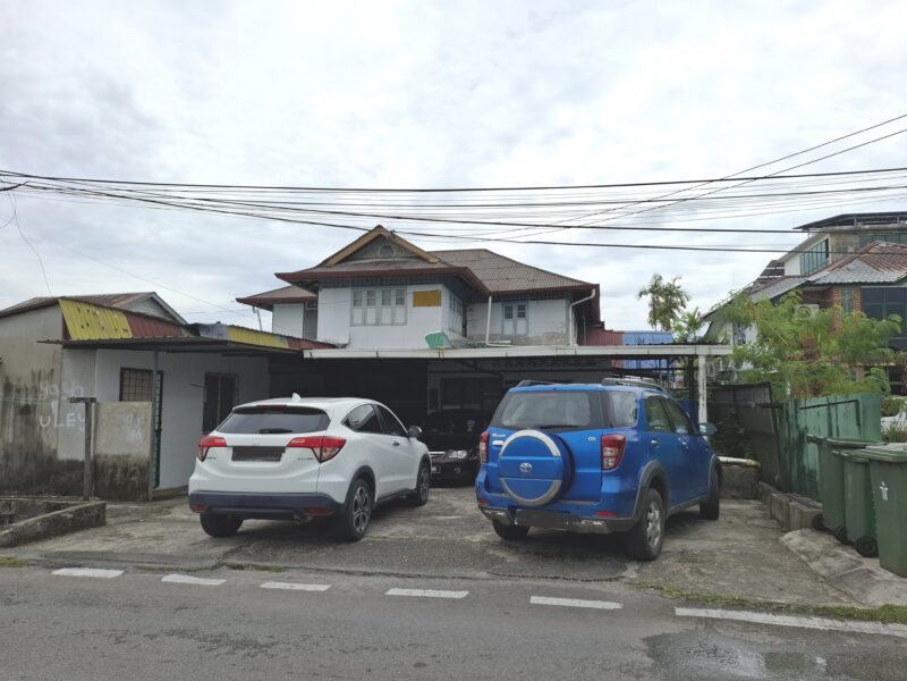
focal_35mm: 23
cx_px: 454
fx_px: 603
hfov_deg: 73.9
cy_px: 340
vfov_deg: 58.9
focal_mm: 5.54
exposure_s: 1/2817
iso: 50
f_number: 1.8
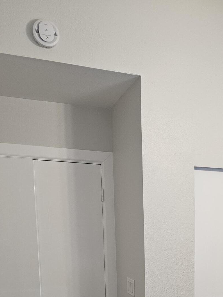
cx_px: 189
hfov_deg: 31.7
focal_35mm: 44
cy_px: 271
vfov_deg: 39.6
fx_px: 378
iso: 320
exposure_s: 1/120
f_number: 1.8
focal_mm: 5.4
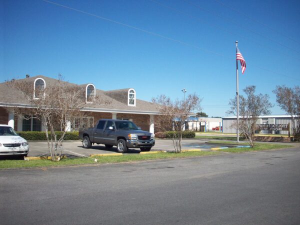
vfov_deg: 38.7
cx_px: 150
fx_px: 321
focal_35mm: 37
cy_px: 112
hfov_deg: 50.1
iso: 80
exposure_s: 1/412
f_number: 5.6
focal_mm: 6.2
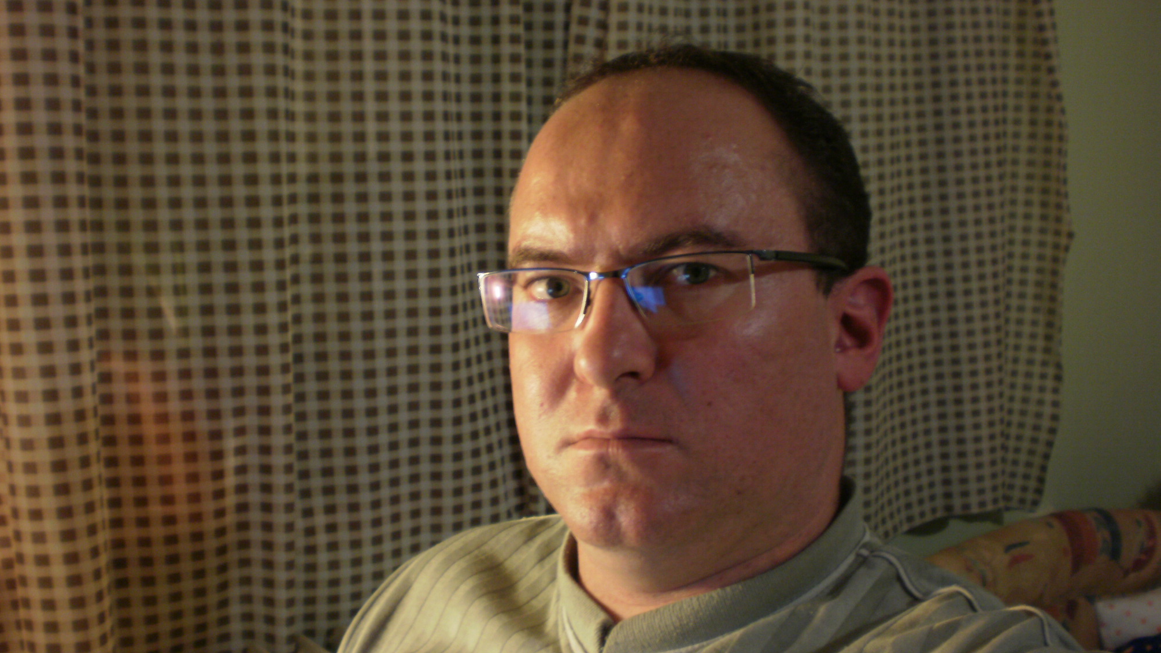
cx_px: 570
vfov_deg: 29.7
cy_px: 321
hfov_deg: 50.5
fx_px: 1232
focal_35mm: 40
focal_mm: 6.3
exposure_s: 1/6
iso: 125
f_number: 3.1
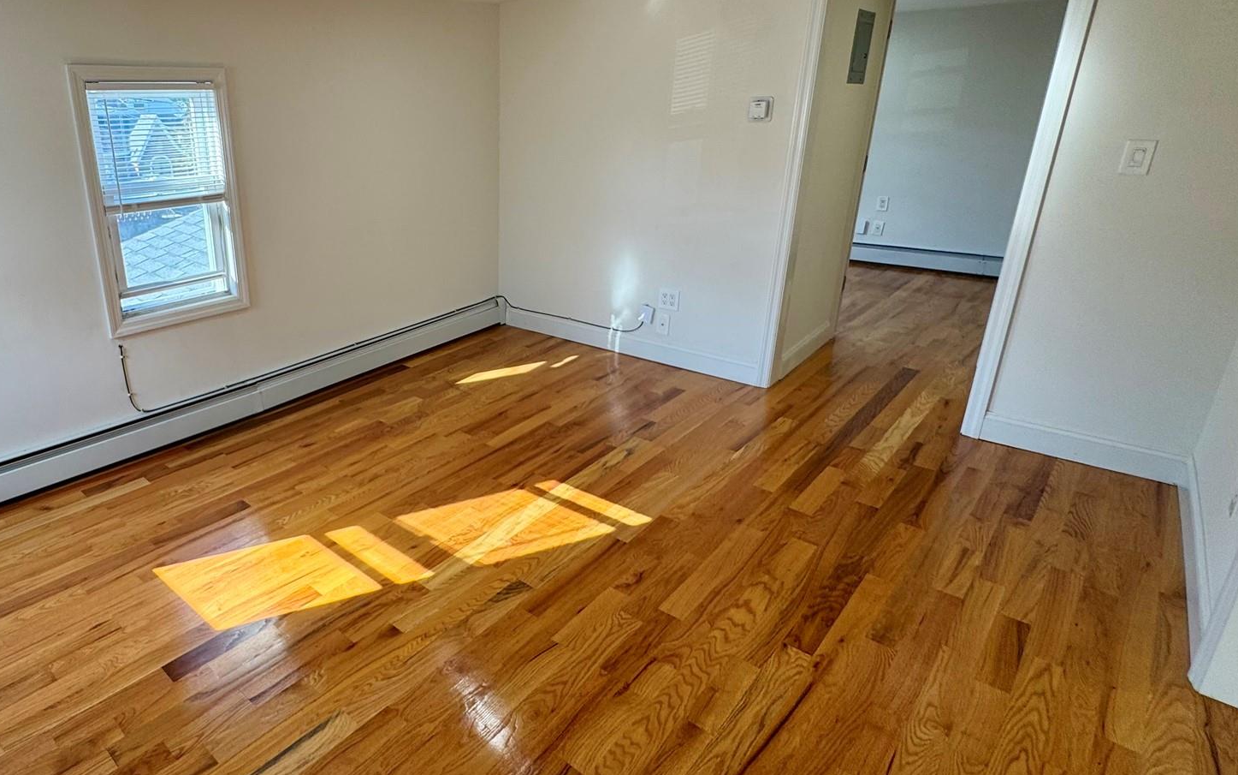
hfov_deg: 79.6
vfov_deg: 57.1
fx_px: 709
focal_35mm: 21
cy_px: 340
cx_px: 415
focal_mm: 2.22
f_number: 2.2
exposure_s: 1/120
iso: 64
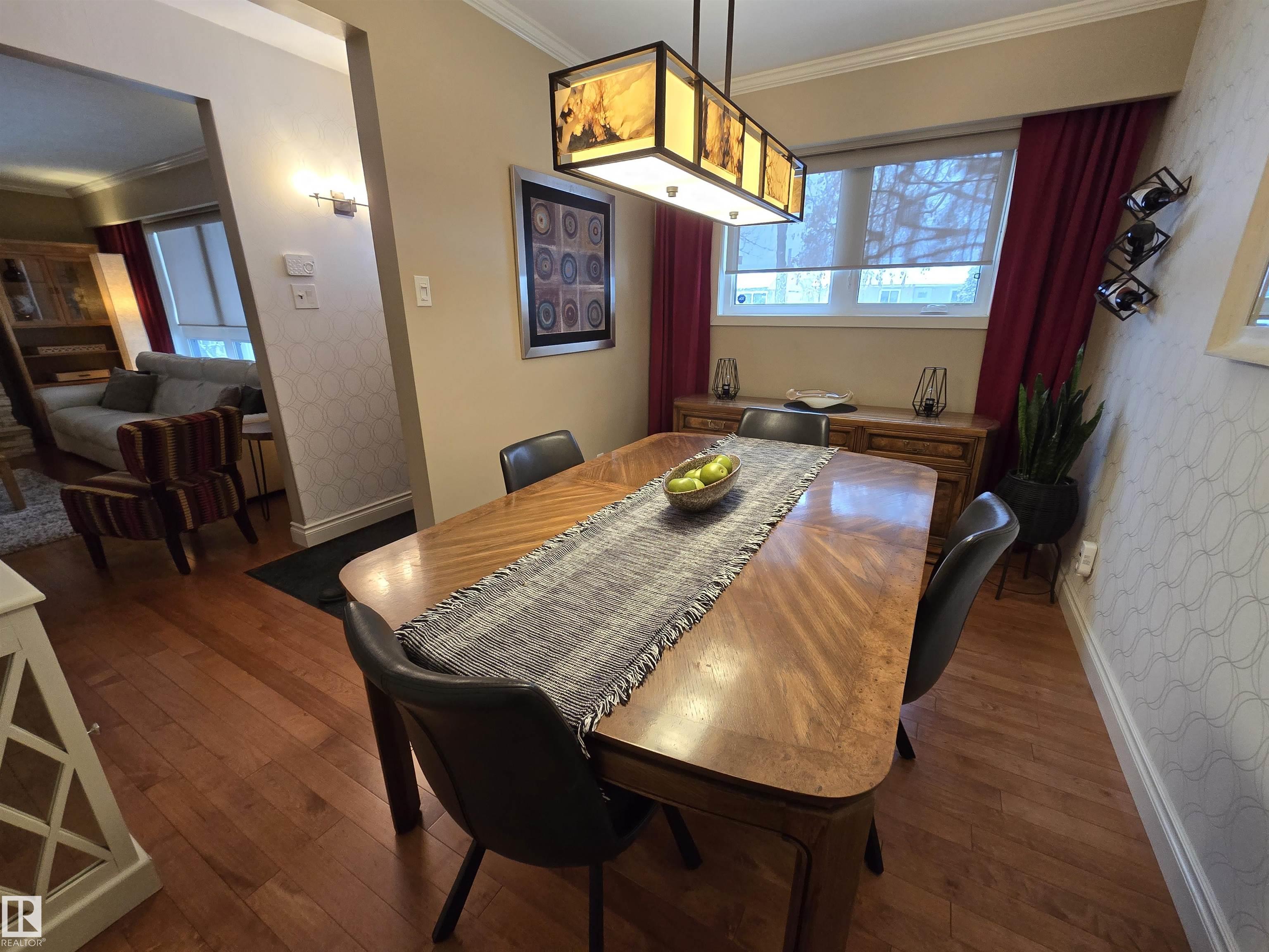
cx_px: 634
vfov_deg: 89.9
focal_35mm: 13
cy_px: 476
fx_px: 477
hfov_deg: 106.2
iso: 250
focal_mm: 2.2
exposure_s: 1/60
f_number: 2.2
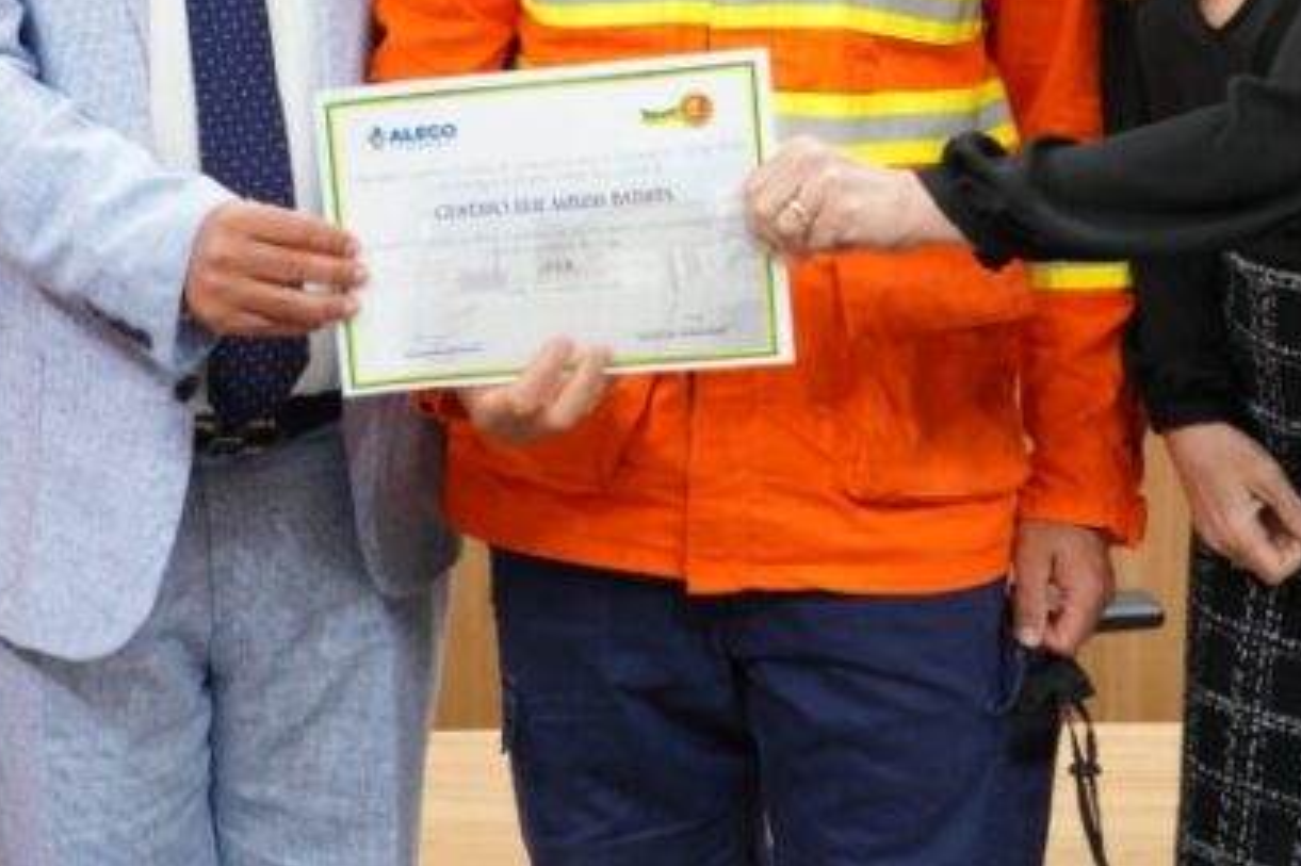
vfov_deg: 12.9
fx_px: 3757
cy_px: -89
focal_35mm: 104
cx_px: 416
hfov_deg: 19.6
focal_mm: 47
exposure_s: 1/160
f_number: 5
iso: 1000
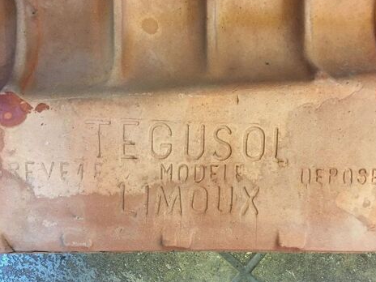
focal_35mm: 30
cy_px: 140
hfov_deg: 60.0
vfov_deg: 46.8
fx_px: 326
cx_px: 194
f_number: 2.2
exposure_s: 1/25
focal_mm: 4.15
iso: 200
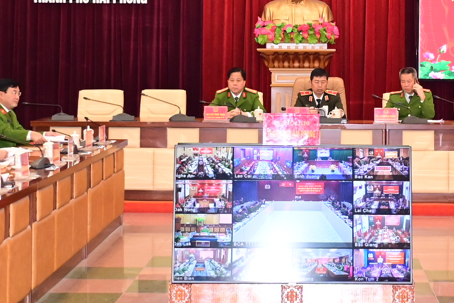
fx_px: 1236
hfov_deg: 20.7
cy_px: 30
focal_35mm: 98
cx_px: 315
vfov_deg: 13.8
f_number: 4
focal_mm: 27
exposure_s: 1/200
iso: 2500
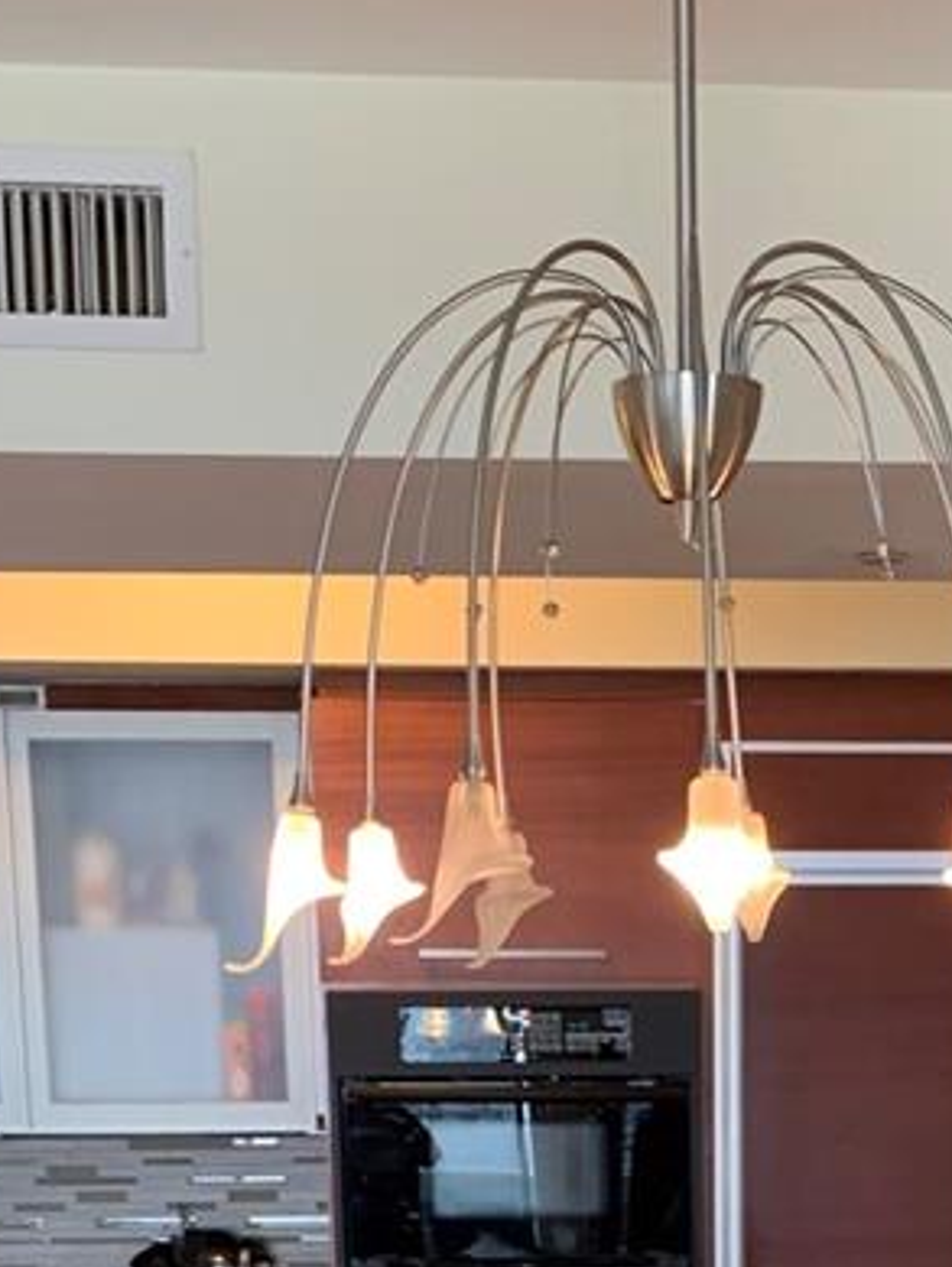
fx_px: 2930
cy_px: 1670
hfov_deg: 18.4
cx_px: 686
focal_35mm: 80
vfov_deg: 21.9
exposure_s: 1/60
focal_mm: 4.25
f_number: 1.8
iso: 125
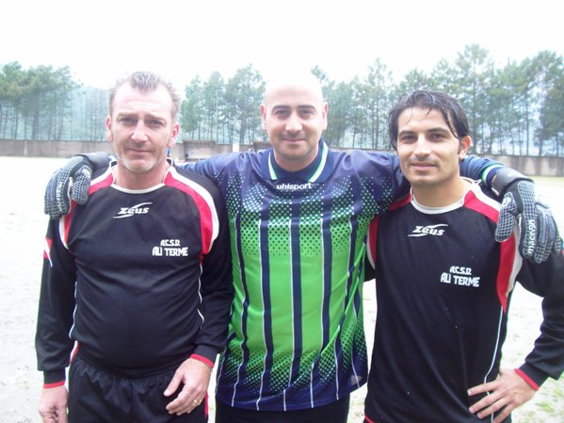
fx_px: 554
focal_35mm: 34
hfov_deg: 54.0
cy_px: 212
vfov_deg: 41.8
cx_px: 282
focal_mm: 5.6
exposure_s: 1/87.3
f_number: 2.7
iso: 80
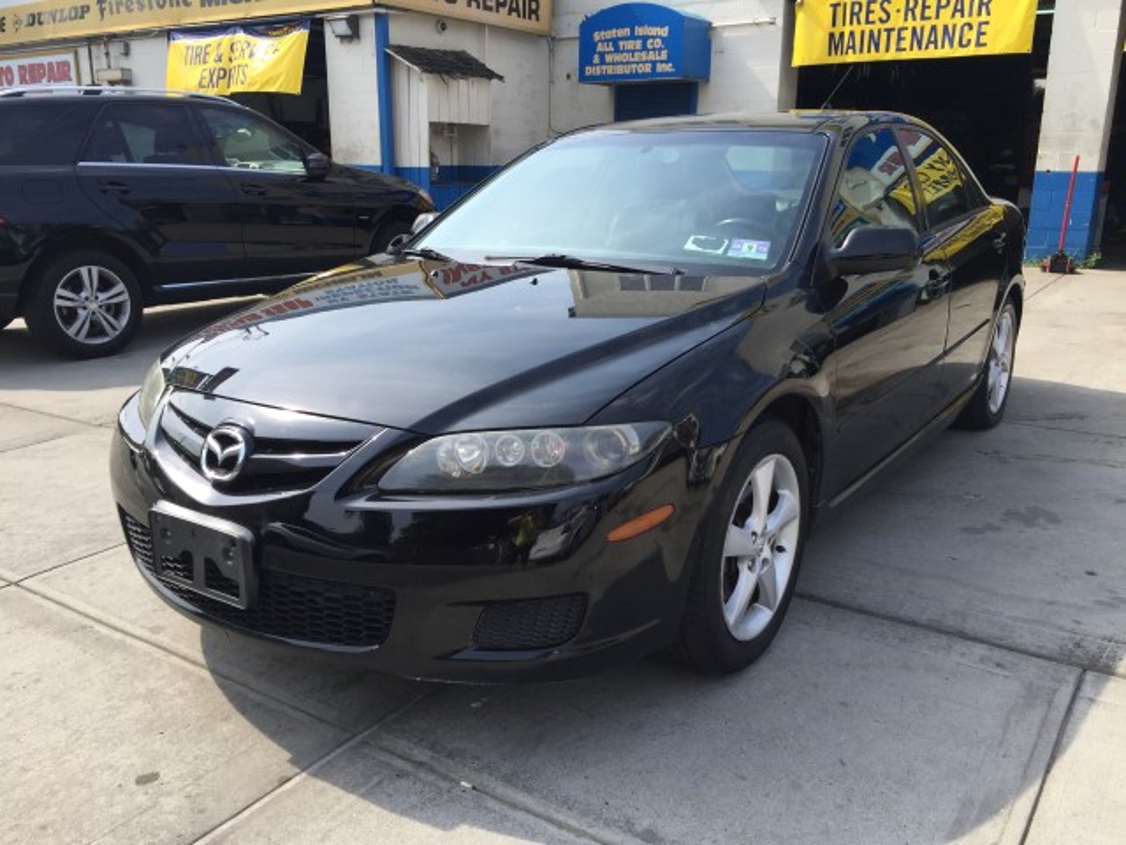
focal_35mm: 29
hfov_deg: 61.7
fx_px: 943
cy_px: 422
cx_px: 563
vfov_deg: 48.2
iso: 32
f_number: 2.2
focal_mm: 4.15
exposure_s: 1/879
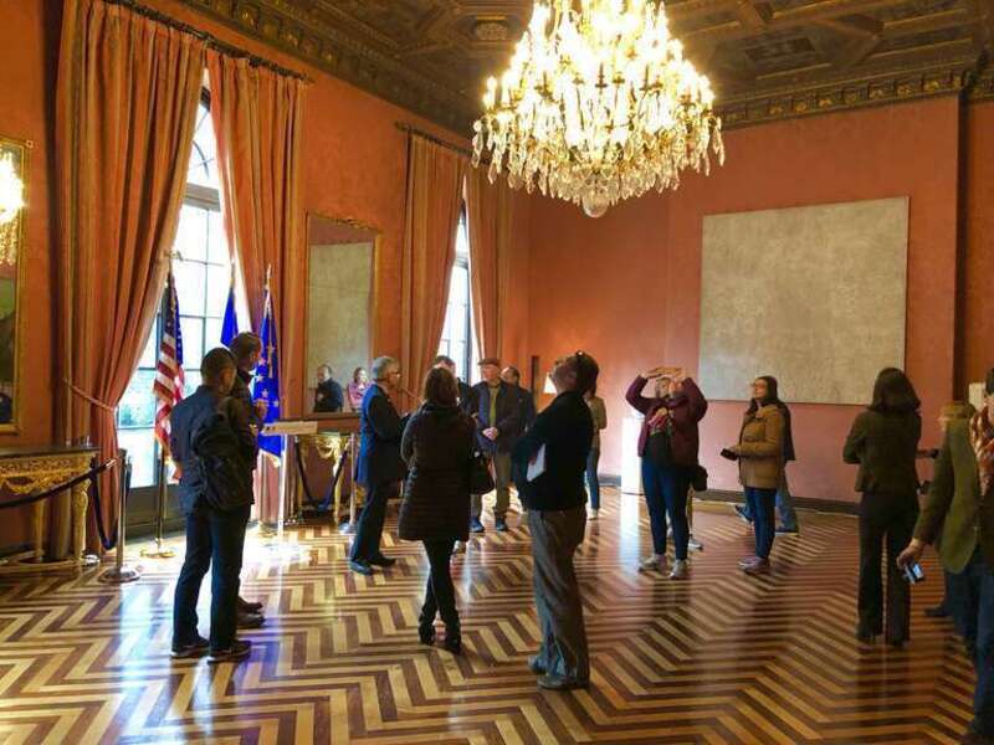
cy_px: 372
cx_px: 497
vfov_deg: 49.7
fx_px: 804
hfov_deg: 63.4
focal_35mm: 28
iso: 100
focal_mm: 4
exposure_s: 1/15
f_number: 1.8
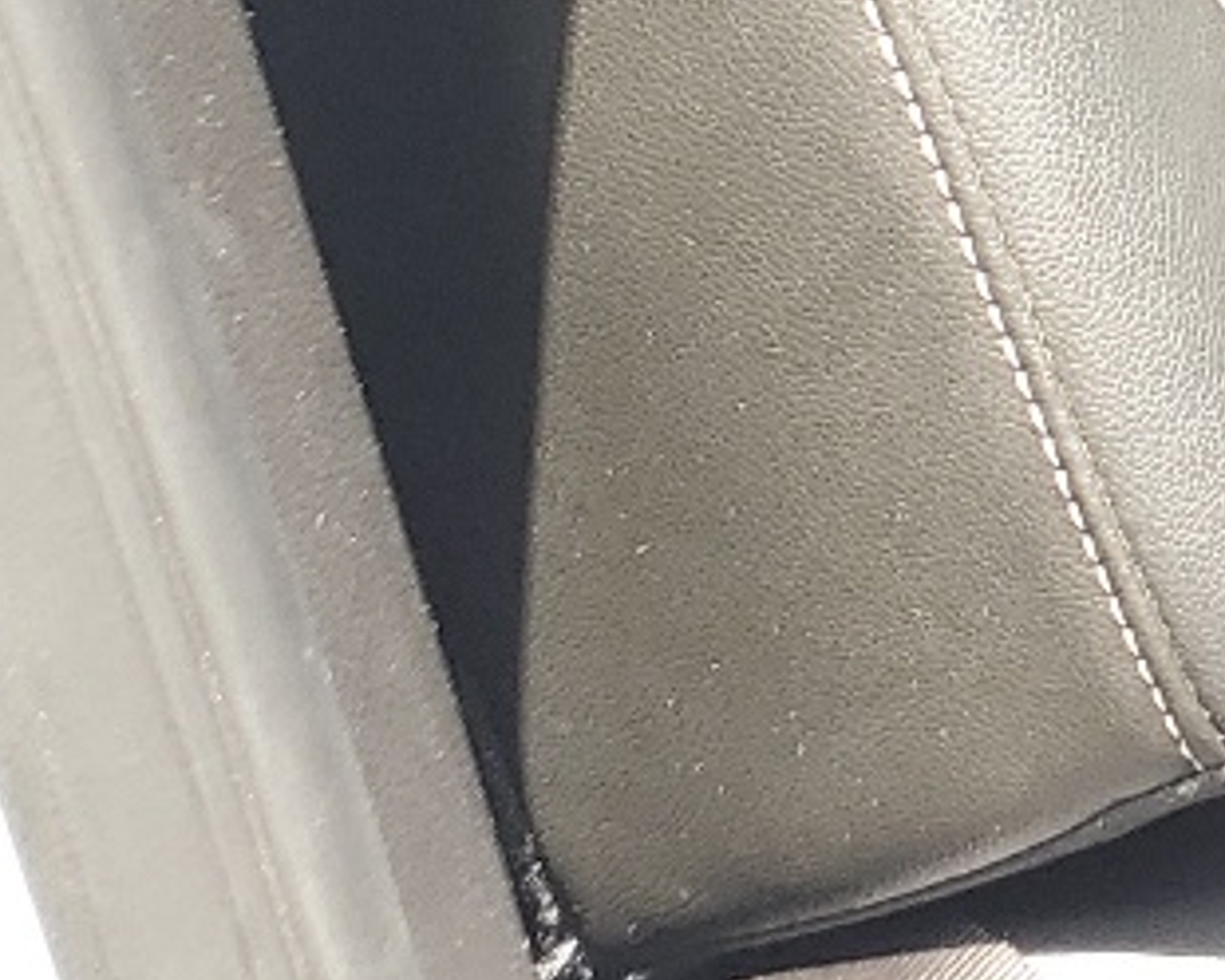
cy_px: -992
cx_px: 2802
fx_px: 4749
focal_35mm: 131
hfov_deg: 12.2
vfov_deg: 10.8
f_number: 1.5
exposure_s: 1/164
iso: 50
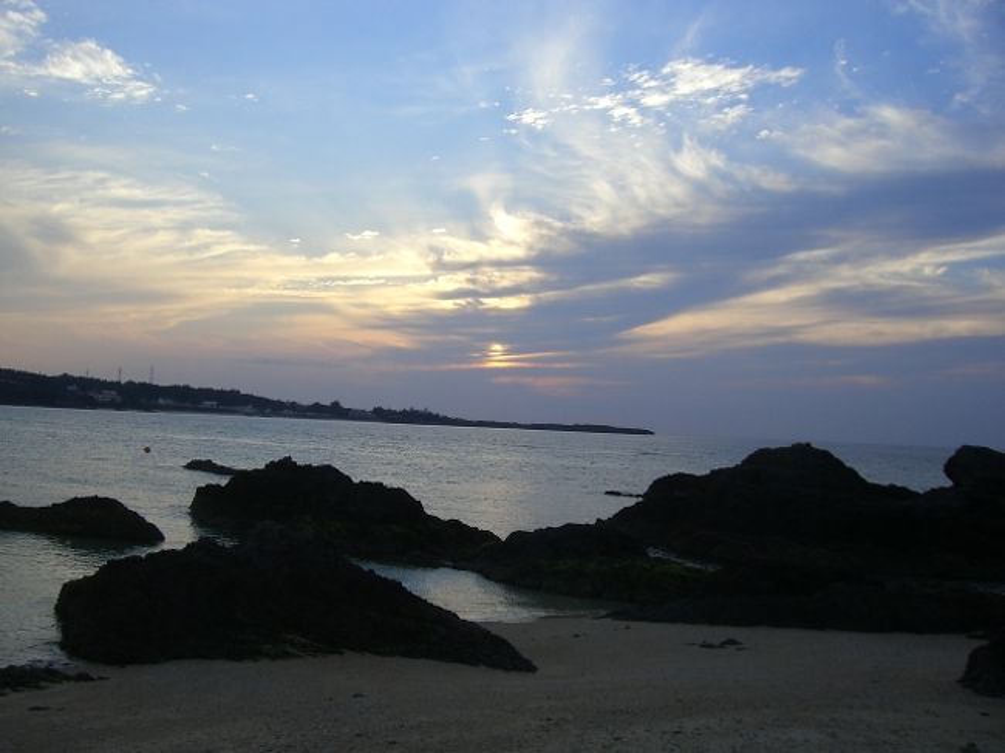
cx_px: 502
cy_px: 376
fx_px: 1103
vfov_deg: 37.7
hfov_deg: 49.0
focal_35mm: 38
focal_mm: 6.2
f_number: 4.3
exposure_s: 1/250
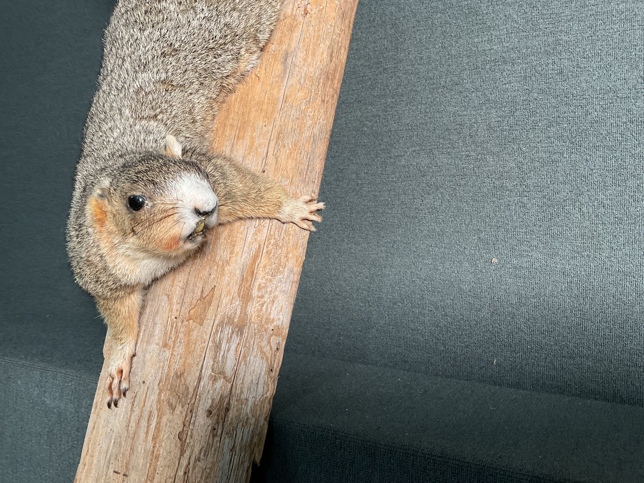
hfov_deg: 61.7
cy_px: 242
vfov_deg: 48.2
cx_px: 322
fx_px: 540
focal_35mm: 29
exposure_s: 1/60
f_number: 1.8
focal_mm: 3
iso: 100
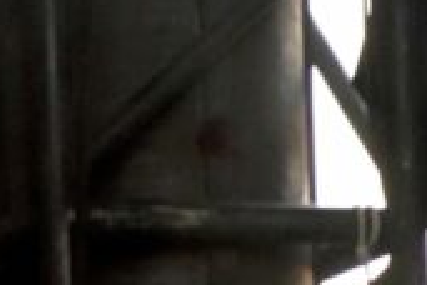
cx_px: -487
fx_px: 16655
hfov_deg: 1.5
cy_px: 65
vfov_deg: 1.0
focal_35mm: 1404
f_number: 6.3
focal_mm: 209
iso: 6400
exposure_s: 1/320
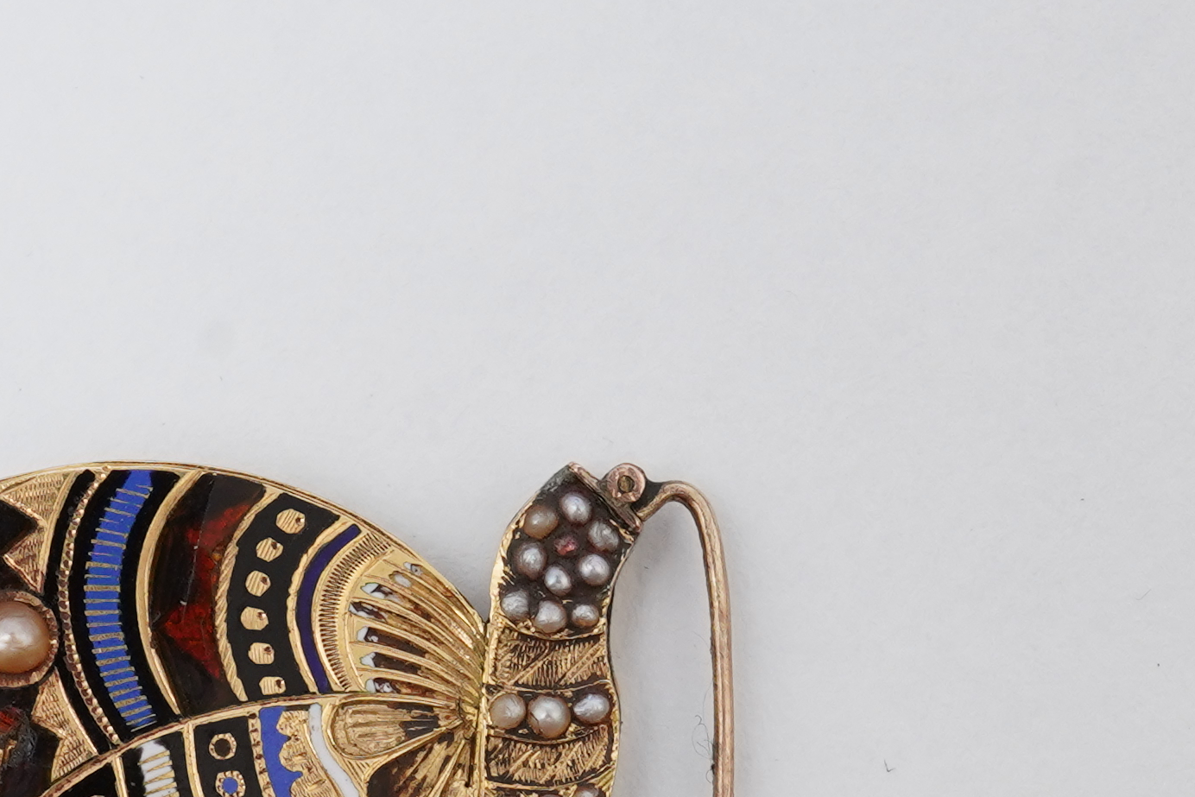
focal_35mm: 128
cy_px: 800
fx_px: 4249
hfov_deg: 16.0
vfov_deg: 10.6
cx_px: 490
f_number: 22
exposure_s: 1/100
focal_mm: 30
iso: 640
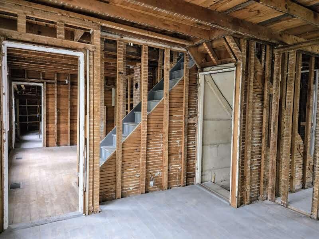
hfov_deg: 73.9
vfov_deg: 58.9
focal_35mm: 23
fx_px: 212
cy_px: 120
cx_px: 160
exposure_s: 1/120
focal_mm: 5.4
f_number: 1.8
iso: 640
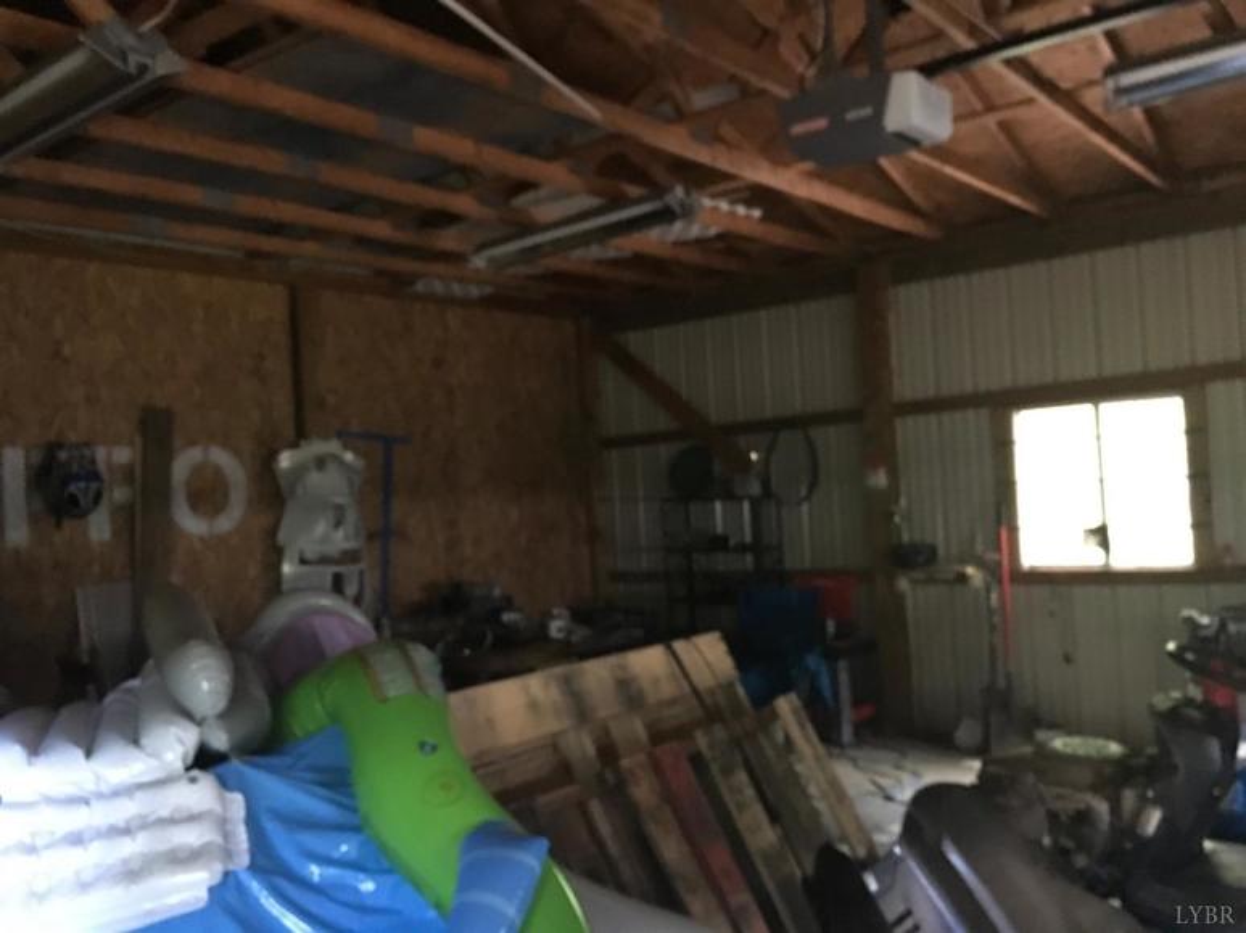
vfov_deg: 48.2
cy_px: 466
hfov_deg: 61.7
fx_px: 1044
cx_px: 623
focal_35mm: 29
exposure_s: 1/15
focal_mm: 4.15
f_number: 2.2
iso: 640
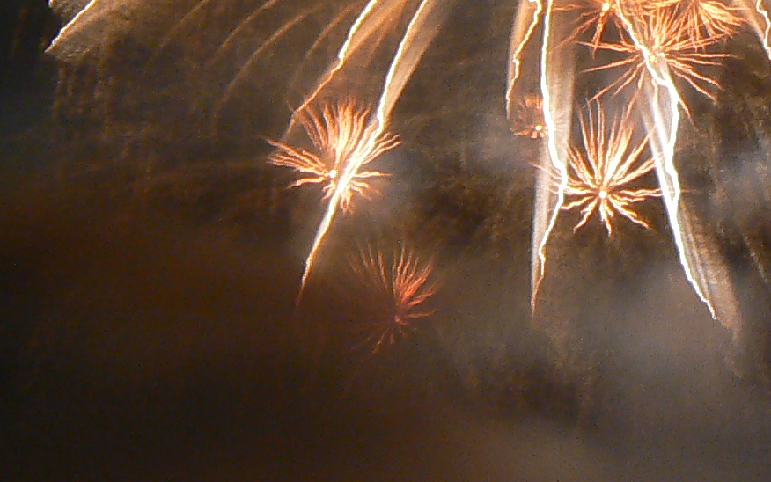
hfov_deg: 2.3
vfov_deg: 1.4
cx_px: 688
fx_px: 19546
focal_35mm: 930
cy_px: -89
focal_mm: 45.4
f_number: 8
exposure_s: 6
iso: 100
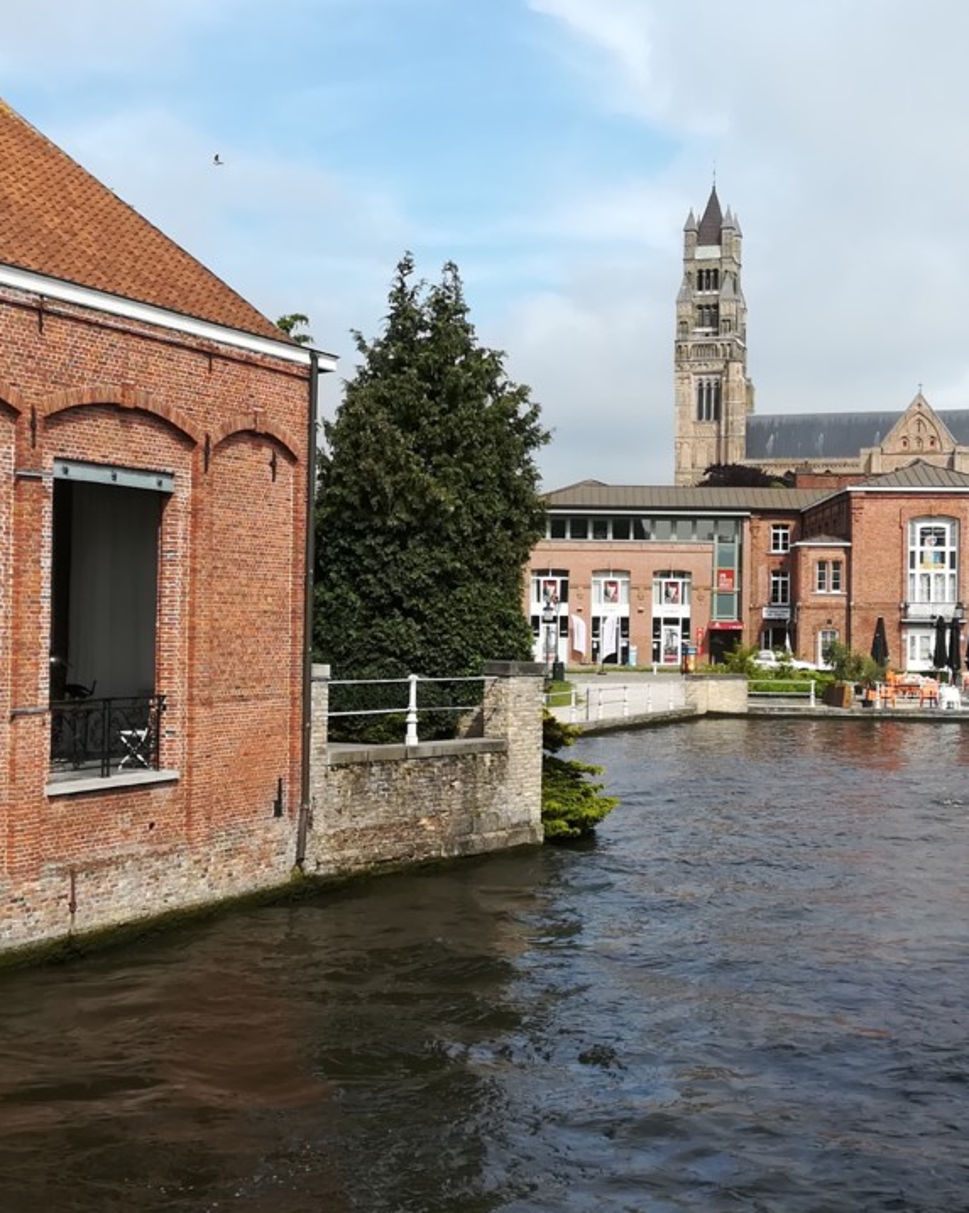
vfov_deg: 36.7
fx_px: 1829
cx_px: 517
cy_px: 607
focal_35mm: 51
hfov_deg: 29.7
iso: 50
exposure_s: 1/889
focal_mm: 3.83
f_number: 2.2
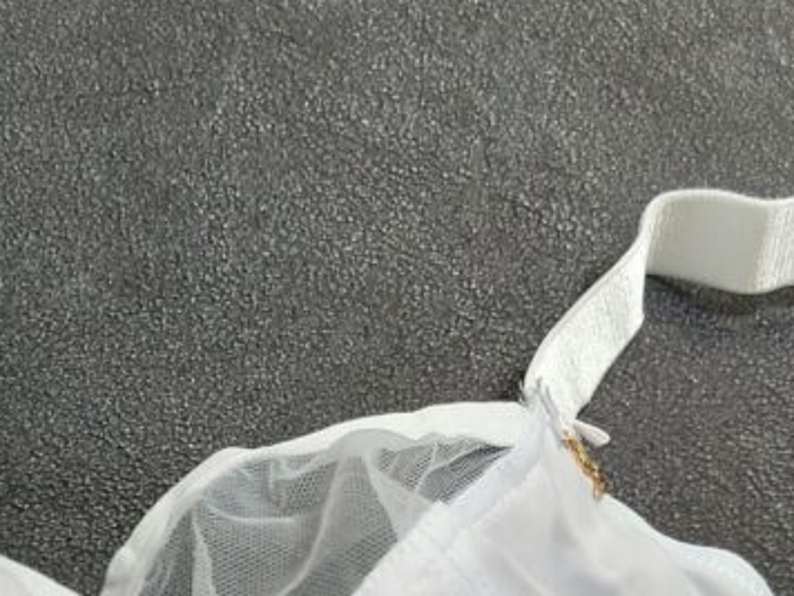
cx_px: 236
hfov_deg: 27.9
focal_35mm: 69
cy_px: 792
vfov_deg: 19.5
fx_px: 1583
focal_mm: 5.23
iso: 50
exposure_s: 1/50
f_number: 1.8
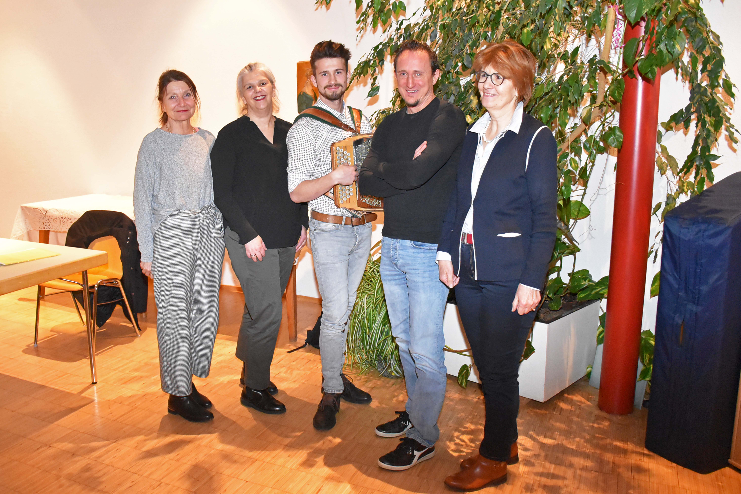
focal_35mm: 27
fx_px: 556
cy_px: 247
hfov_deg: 67.4
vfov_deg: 47.9
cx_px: 370
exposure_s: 1/60
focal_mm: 18
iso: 6400
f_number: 3.5
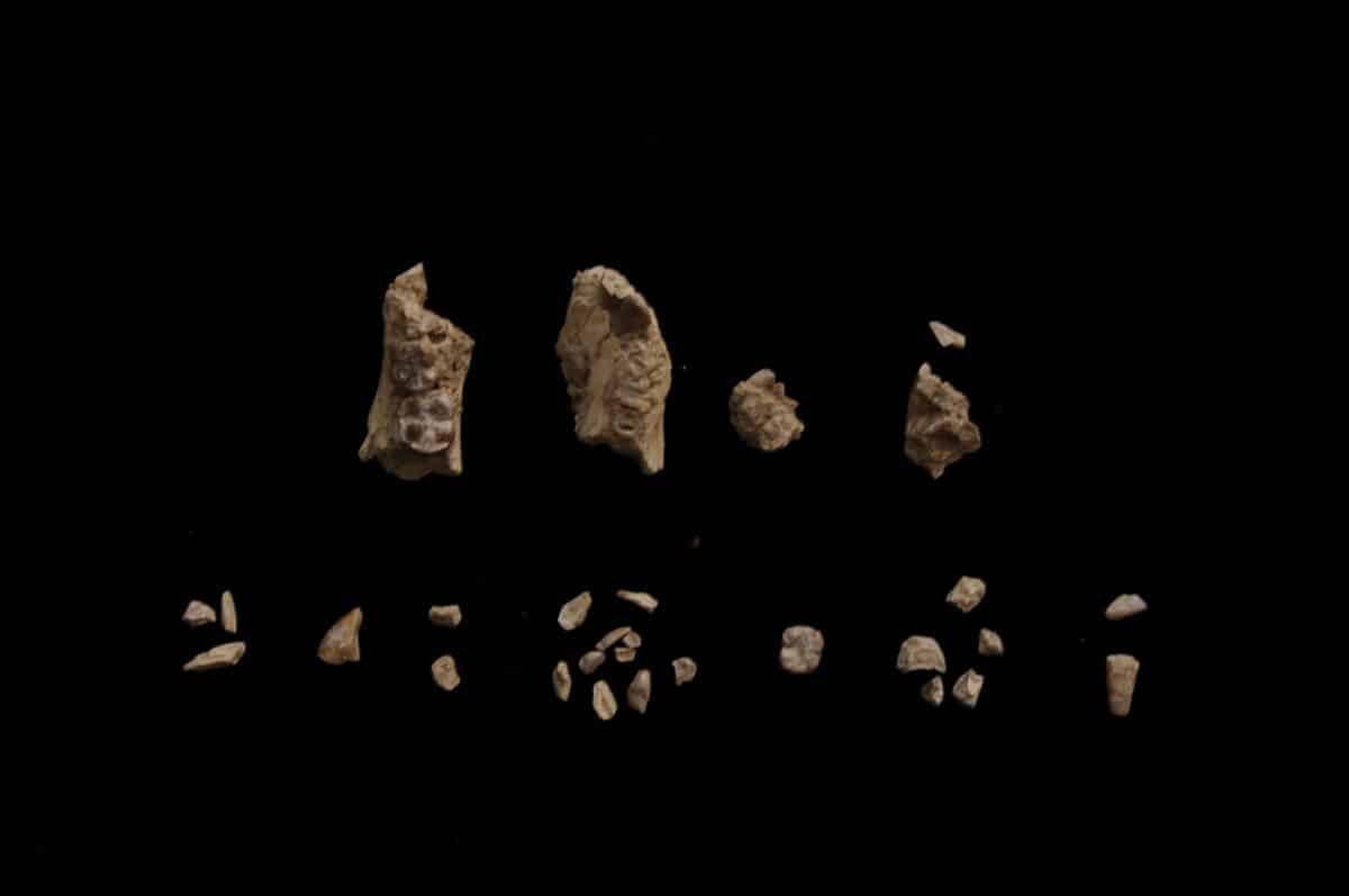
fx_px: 1740
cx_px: 674
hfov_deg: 42.4
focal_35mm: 46
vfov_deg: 28.9
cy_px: 448
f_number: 10
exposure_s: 1/15
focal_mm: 31
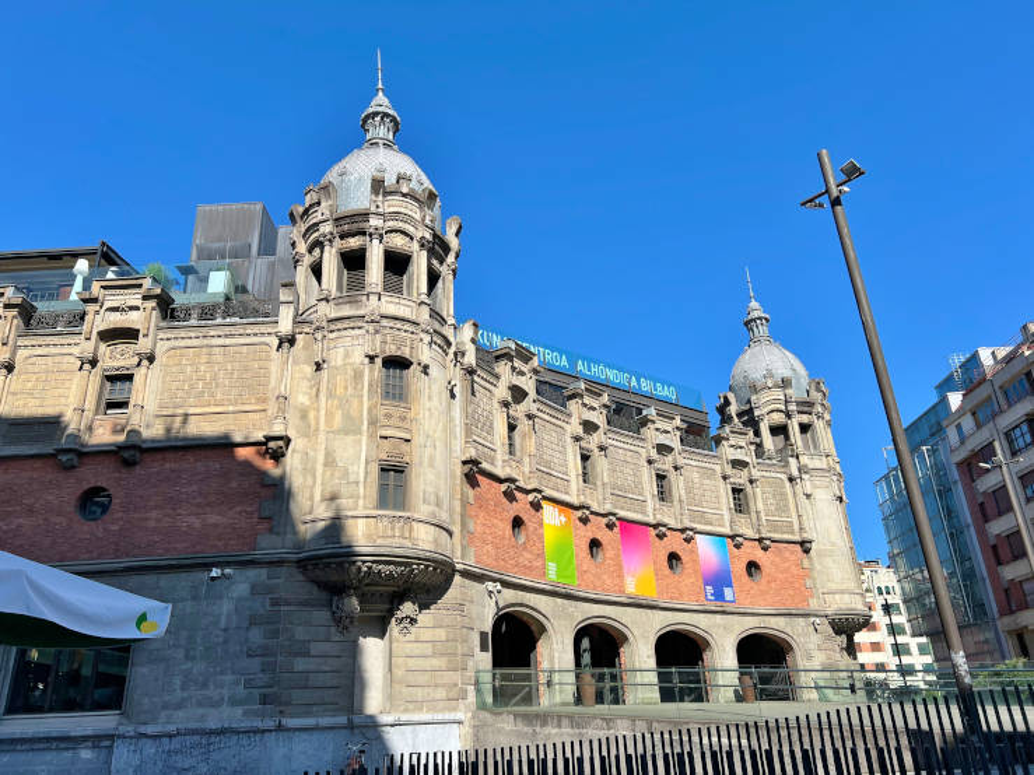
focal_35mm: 26
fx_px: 777
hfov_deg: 67.3
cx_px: 517
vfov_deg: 53.0
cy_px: 388
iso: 50
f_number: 1.5
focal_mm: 5.7
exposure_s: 1/3968
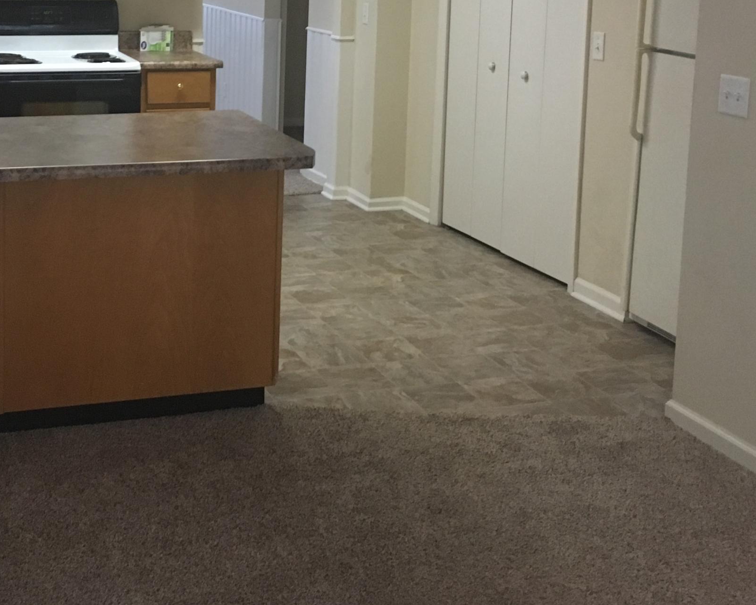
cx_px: 228
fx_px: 1186
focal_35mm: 53
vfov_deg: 27.8
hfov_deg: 34.9
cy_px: 92
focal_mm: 4.15
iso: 200
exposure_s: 1/30
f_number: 2.2
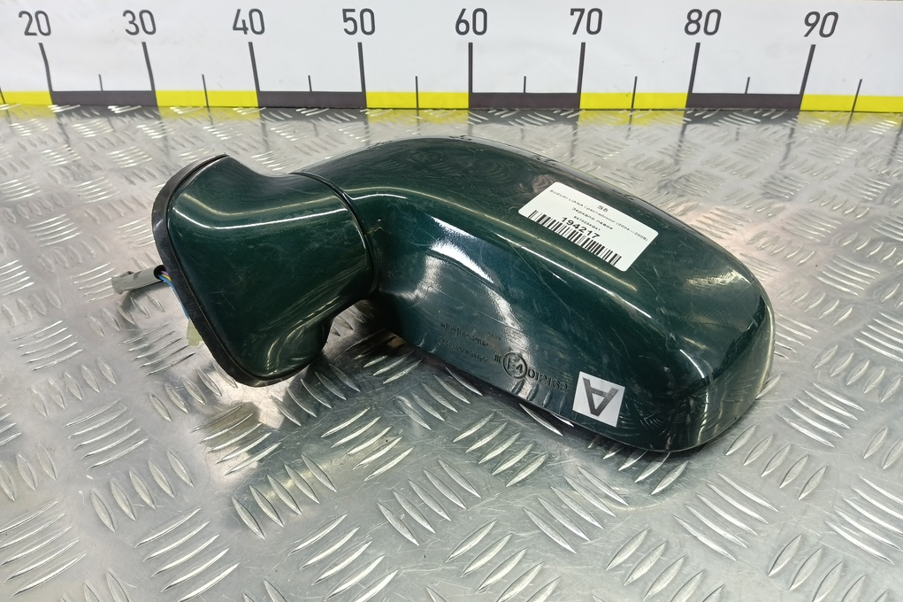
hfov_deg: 73.8
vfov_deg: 53.0
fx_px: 602
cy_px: 270
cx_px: 451
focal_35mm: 24
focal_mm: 4.11
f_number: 1.6
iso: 156
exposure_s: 1/50
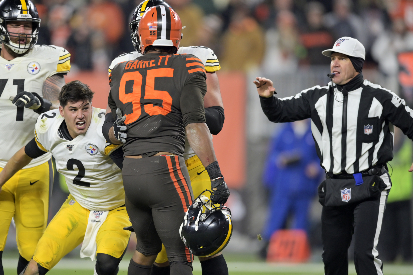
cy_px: 139
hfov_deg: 4.2
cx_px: 177
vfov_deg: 2.8
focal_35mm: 487
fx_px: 5583
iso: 1250
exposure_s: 1/1250
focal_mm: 400
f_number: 2.8
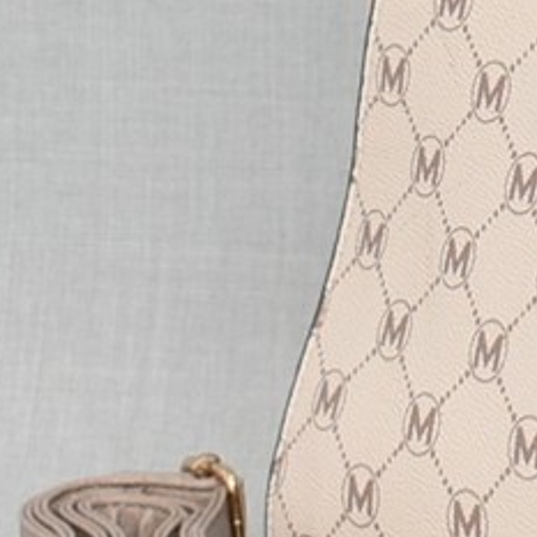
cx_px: 890
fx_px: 5160
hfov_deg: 5.9
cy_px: -55
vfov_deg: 5.9
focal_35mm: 294
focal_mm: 42
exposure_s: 1/60
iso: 100
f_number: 5.6
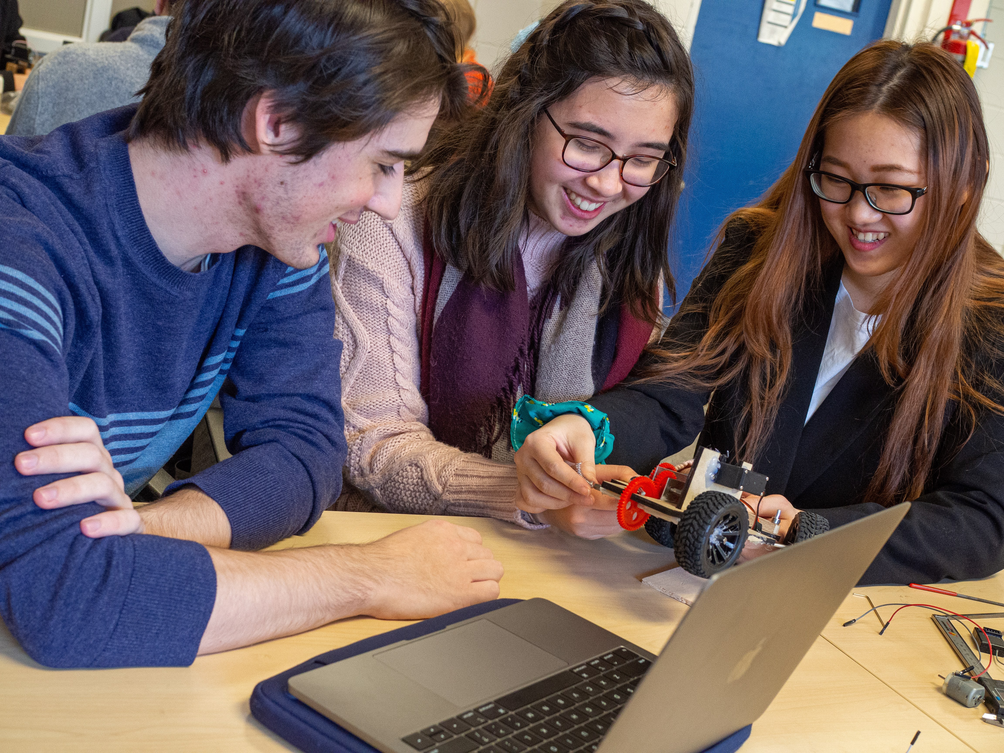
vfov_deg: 29.1
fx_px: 1450
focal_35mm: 50
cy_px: 376
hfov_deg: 38.2
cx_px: 502
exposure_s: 1/60
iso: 1600
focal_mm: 25
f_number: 4.5
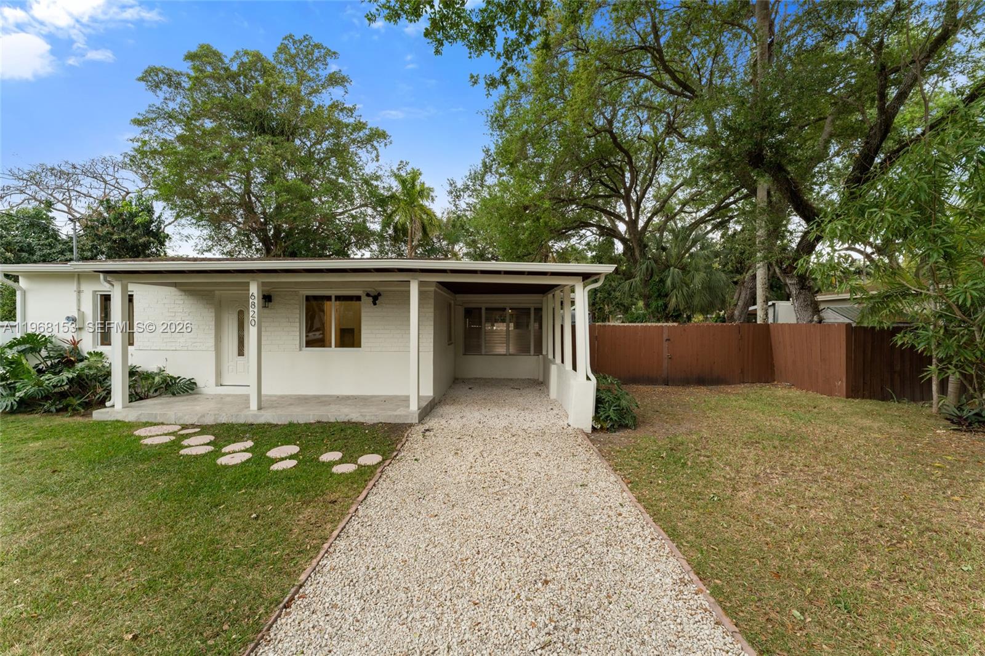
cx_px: 492
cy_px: 328
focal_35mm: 14
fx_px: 383
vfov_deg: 81.2
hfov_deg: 104.3
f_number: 9
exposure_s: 1/80
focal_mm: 14
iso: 400
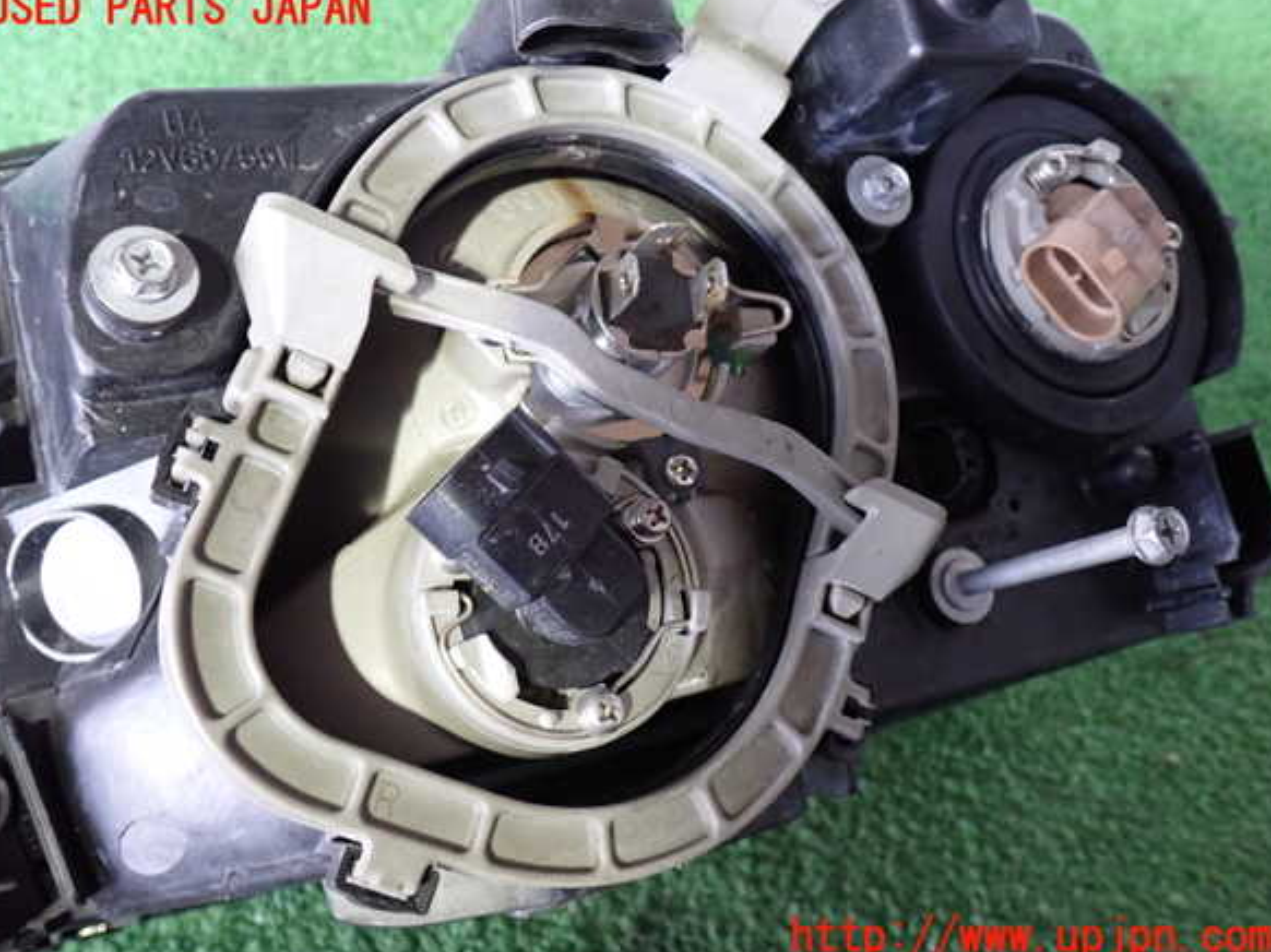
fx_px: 1211
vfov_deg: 42.9
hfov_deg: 55.4
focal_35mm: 33
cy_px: 474
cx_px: 629
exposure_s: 1/30
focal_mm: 5.79
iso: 800
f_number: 2.4
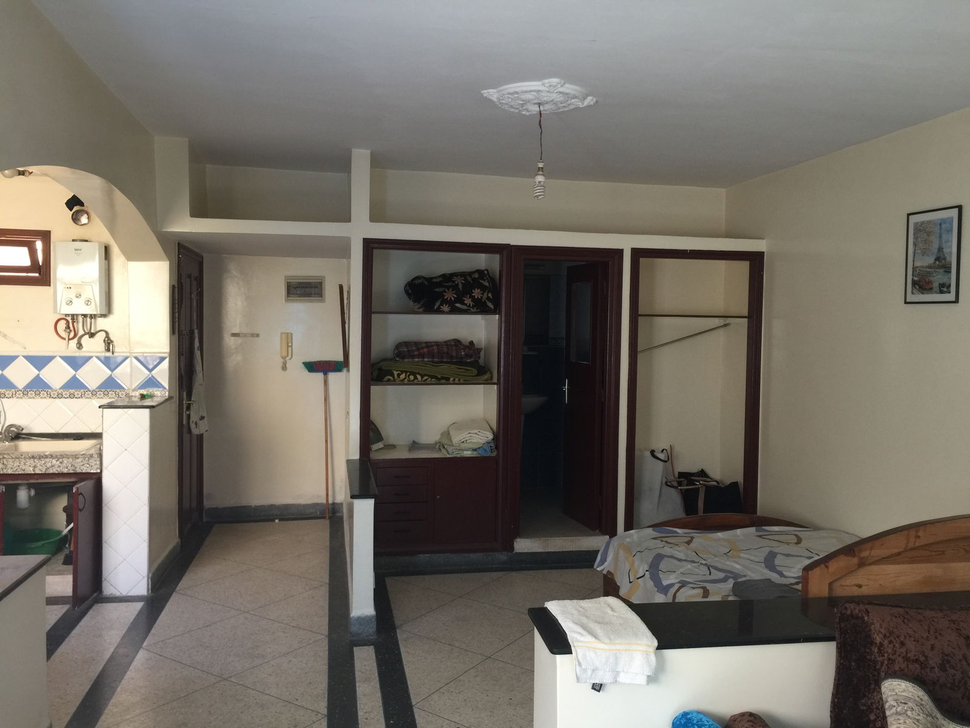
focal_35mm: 29
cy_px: 364
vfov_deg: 48.2
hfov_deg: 61.7
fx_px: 813
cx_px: 485
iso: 40
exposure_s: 1/17
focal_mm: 4.15
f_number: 2.2
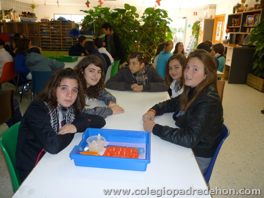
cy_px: 99
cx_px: 132
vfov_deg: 48.2
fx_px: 221
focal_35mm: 29
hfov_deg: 61.7
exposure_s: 1/30
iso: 100
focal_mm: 5.2
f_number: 3.3
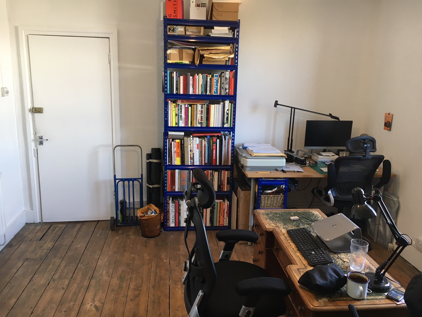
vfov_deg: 48.2
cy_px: 158
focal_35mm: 29
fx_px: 354
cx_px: 211
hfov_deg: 61.7
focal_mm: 4.15
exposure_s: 1/33
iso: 80
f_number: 2.2
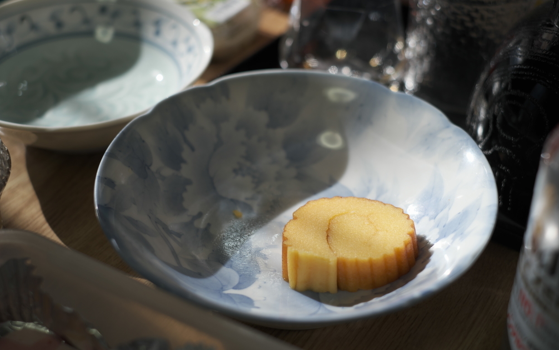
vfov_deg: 23.6
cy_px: 172
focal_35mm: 55
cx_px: 281
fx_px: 838
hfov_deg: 36.9
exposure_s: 1/280
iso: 160
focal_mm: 35
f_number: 2.8
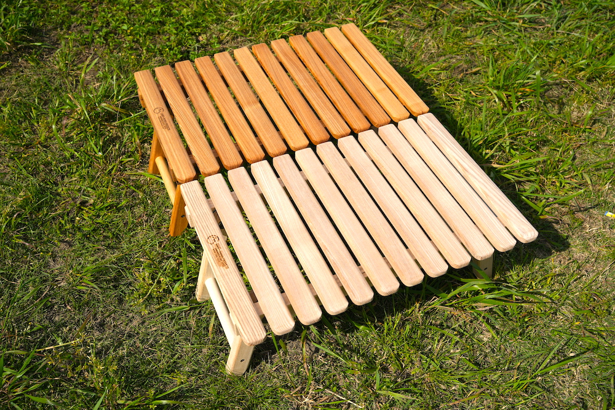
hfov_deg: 51.4
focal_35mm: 37
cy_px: 205
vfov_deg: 35.6
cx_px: 308
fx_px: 639
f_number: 8
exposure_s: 1/800
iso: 160
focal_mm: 37.4
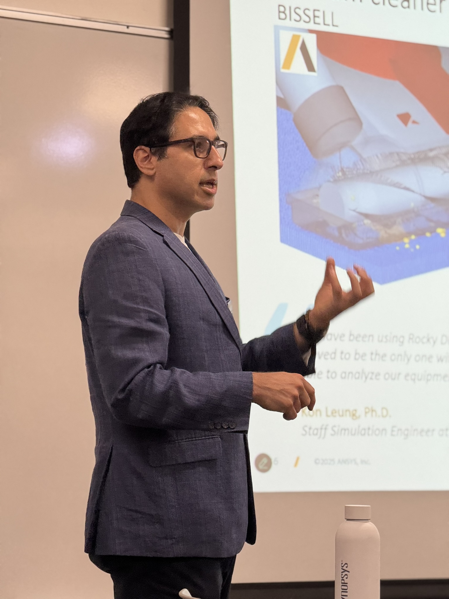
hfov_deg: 12.3
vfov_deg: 16.4
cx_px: 224
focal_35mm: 120
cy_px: 300
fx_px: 2075
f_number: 2.8
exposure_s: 1/60
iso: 250
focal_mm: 15.66
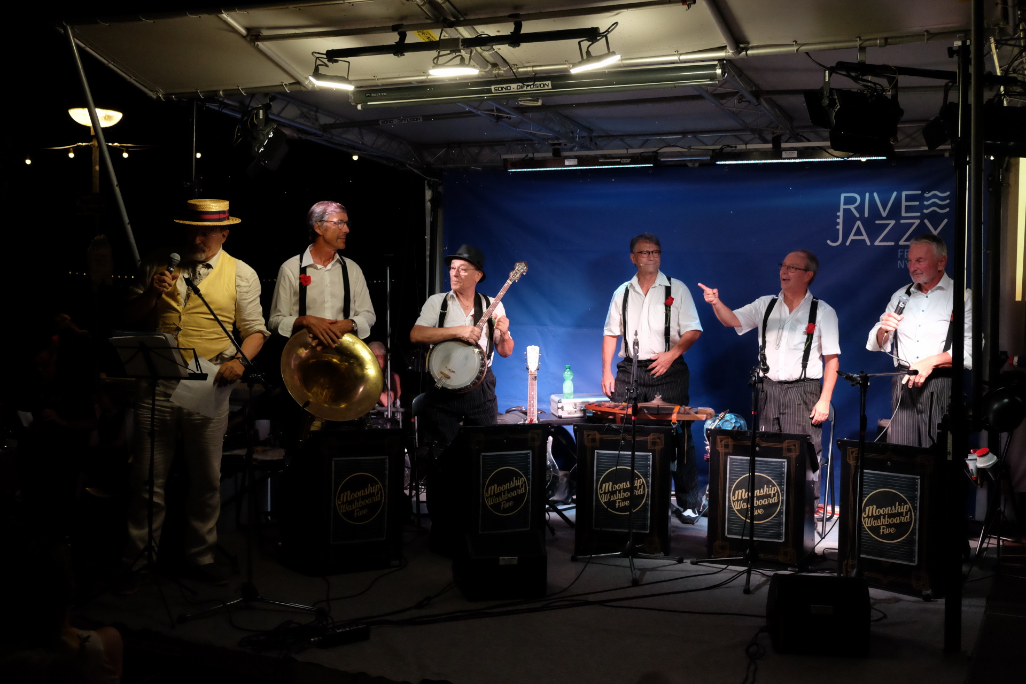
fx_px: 1140
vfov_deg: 33.4
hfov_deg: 48.5
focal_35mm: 40
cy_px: 342
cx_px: 513
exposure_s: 1/320
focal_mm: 26.5
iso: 3200
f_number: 3.6
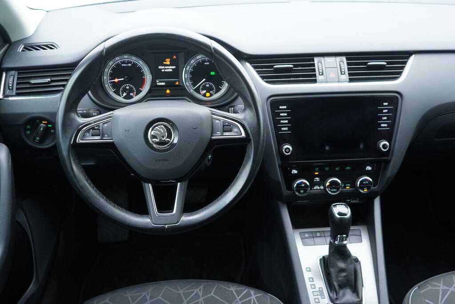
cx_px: 228
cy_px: 152
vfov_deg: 36.9
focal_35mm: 36
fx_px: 455
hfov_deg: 53.1
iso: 400
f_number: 2.8
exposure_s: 1/40
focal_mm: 24
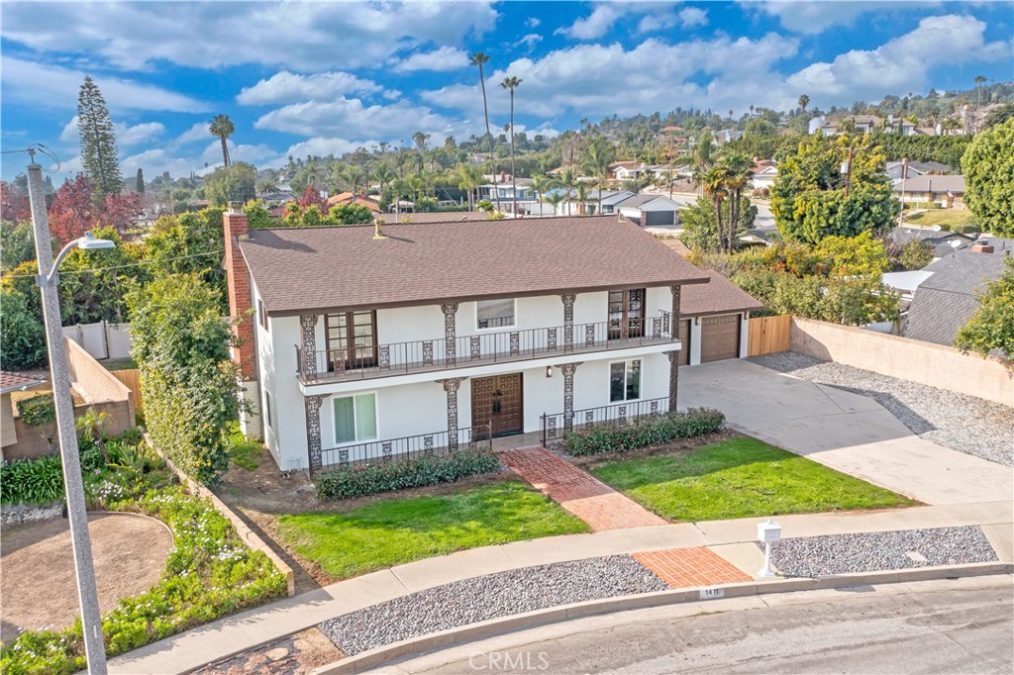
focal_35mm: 28
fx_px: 788
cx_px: 507
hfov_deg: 65.5
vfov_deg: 46.4
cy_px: 338
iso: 100
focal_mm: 10.26
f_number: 5
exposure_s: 1/500
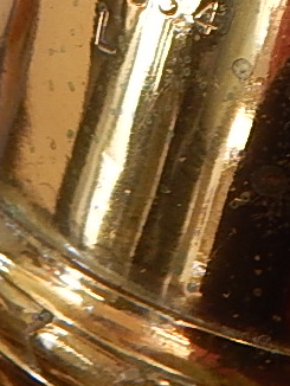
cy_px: -185
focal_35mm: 152
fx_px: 1696
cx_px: 135
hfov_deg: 9.8
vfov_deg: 12.4
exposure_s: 1/30
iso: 160
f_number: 3.2
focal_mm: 5.6
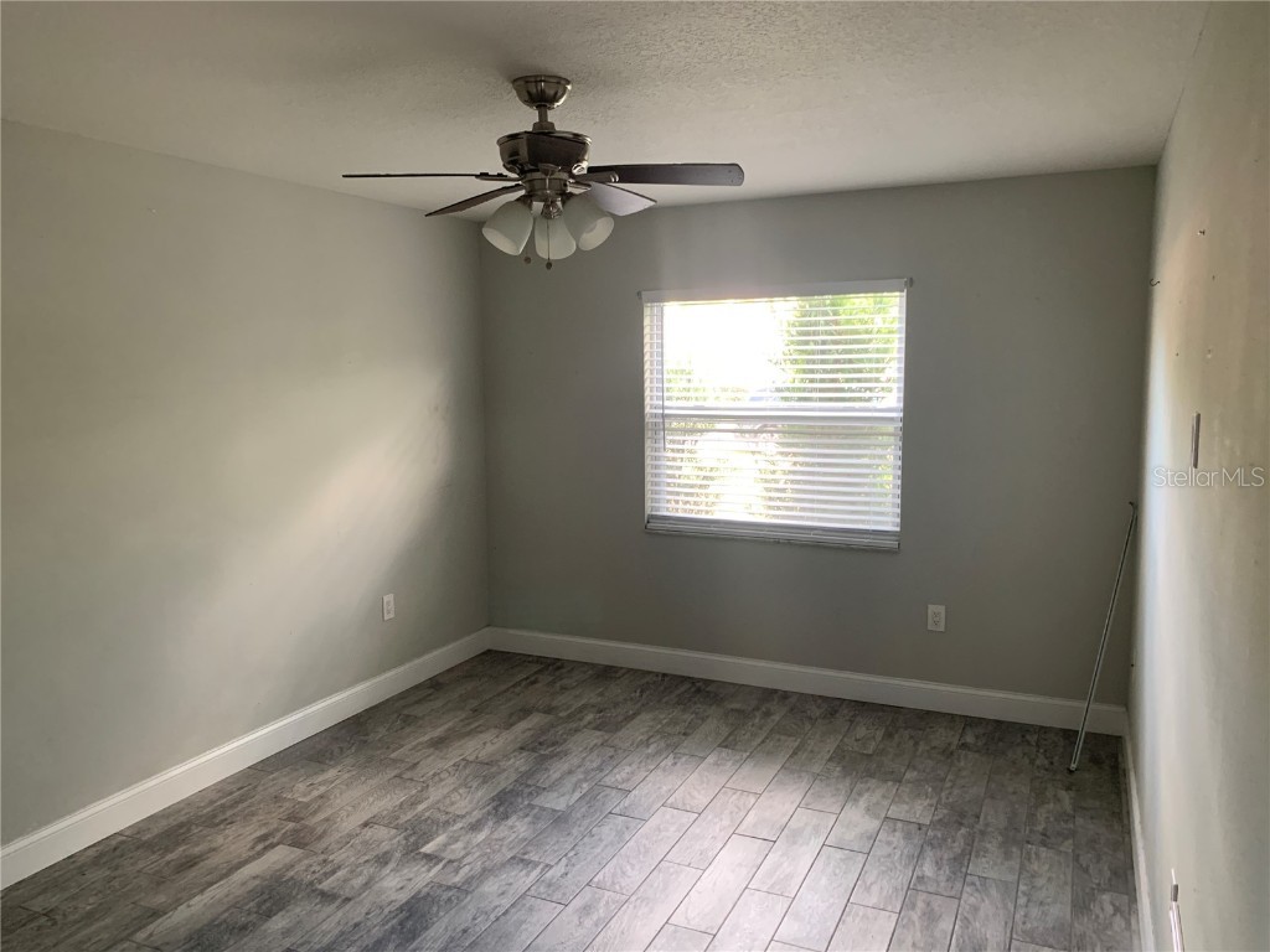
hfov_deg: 67.3
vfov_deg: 53.1
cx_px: 635
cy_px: 476
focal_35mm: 26
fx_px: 954
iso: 160
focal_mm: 4.25
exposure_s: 1/60
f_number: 1.8
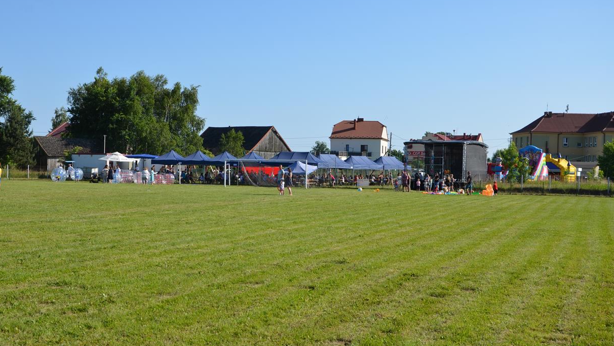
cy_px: 167
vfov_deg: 23.5
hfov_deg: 40.6
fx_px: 830
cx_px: 302
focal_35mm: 51
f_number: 8
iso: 100
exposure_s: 1/250
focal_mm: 32
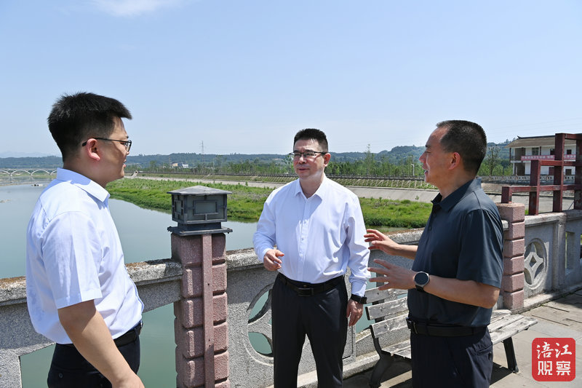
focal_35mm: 24
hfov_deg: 73.8
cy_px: 194
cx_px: 291
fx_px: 388
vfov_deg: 53.1
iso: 200
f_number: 11
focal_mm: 24
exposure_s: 1/500
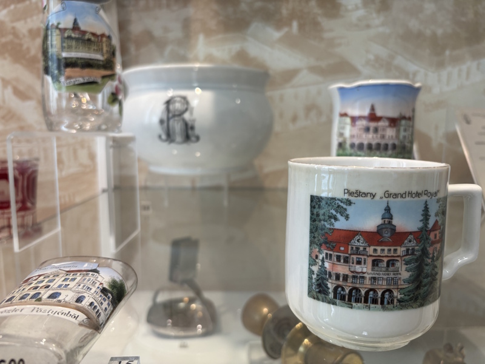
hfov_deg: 67.3
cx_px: 242
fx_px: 364
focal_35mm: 26
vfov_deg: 53.1
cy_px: 182
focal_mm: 5.96
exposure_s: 1/100
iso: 100
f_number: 1.6
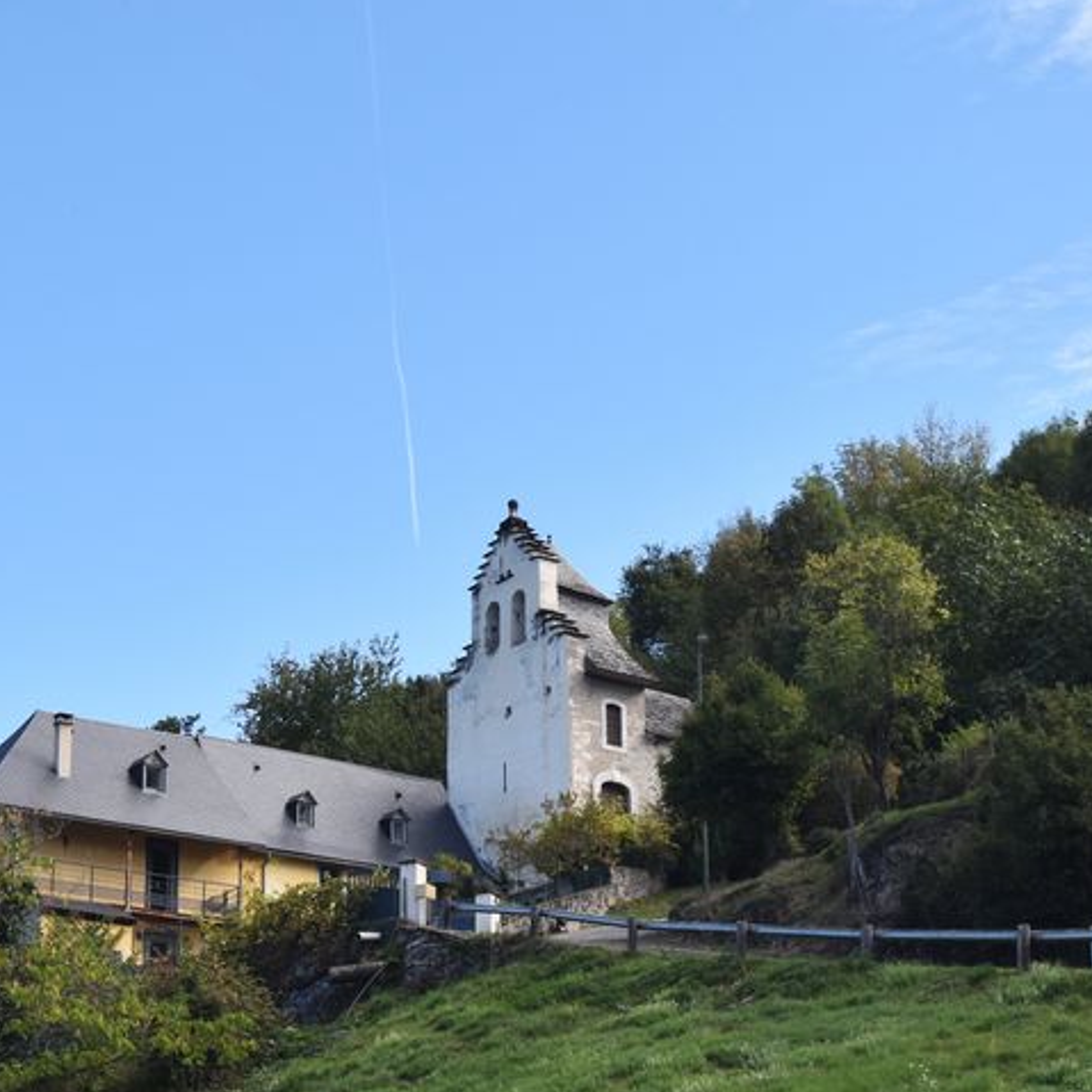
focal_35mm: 67
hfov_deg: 25.7
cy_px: 780
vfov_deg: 25.5
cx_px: 565
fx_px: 2391
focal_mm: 24
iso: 250
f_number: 8
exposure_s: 1/250
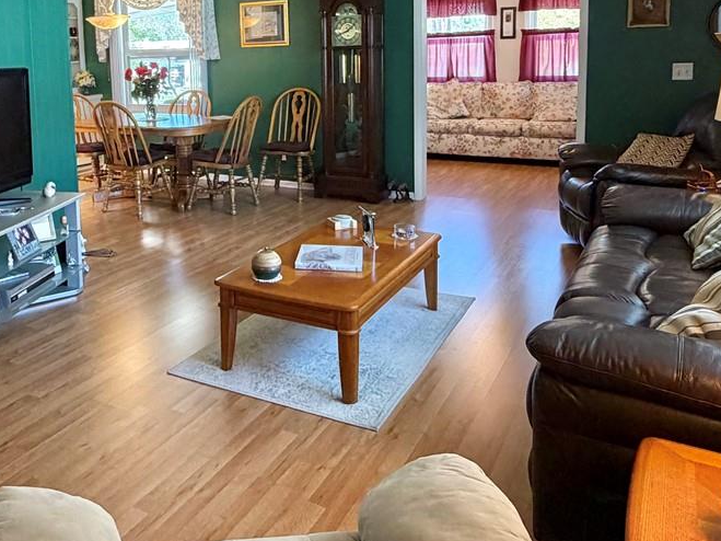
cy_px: 128
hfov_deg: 52.6
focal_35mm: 34
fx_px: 708
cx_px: 222
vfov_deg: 40.5
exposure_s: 1/60
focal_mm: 2.22
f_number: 2.2
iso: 250
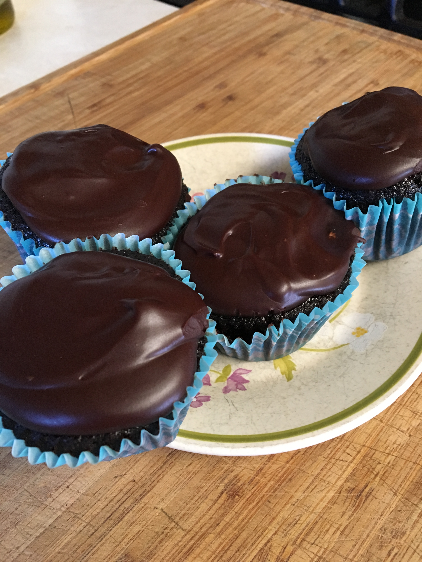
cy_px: 281
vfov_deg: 61.7
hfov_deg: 48.2
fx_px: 471
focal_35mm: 29
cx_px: 211
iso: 160
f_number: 2.2
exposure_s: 1/30
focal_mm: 4.15
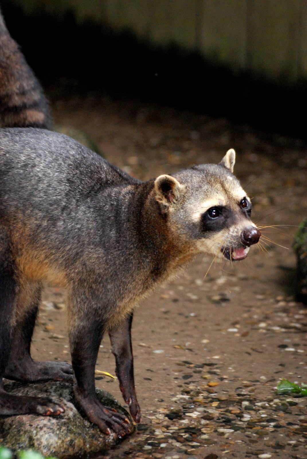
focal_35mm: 330
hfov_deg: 4.2
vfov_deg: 6.2
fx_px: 4209
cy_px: 230
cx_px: 154
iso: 1600
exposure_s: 1/160
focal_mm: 220
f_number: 5.3
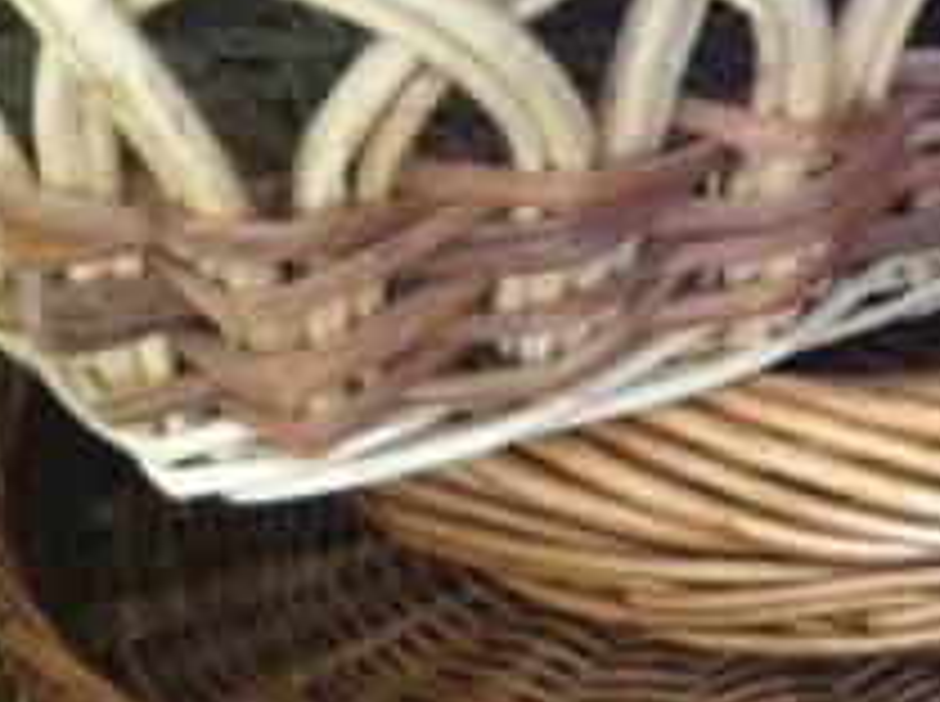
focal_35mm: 107
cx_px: 1264
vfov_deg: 13.7
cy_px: 166
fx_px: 2901
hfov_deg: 17.2
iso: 1000
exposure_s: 1/15
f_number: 2.8
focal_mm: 3.85
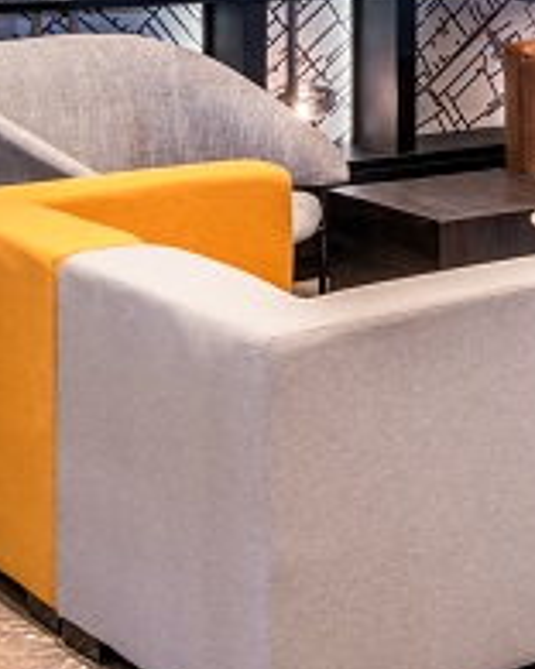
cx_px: 878
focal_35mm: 94
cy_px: -148
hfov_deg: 14.8
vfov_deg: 19.2
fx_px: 1860
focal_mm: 23
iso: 250
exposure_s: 1/1.25
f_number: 16
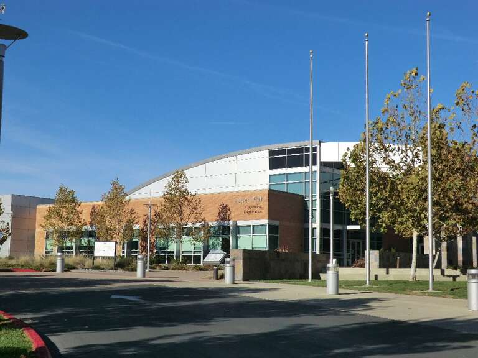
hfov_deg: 40.4
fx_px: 649
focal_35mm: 47
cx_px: 239
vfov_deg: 30.9
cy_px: 179
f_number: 9.3
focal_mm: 8.4
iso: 80
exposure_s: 1/200
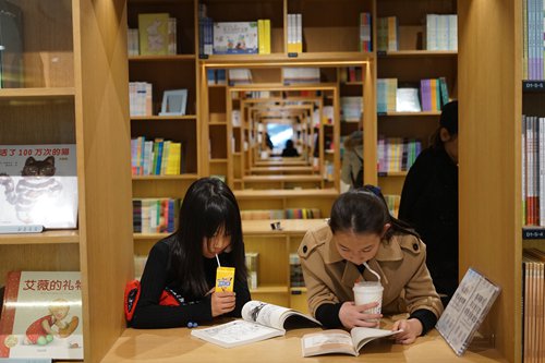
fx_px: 757
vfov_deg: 27.0
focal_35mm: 50
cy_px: 182
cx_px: 272
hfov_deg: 39.6
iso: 1600
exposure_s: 1/160
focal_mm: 50
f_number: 3.5
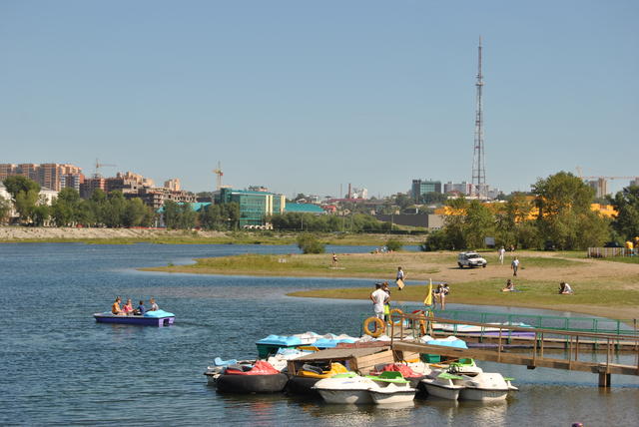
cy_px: 214
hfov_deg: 26.0
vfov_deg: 17.5
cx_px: 320
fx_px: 1386
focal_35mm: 78
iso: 100
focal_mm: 52
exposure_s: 1/250
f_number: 8
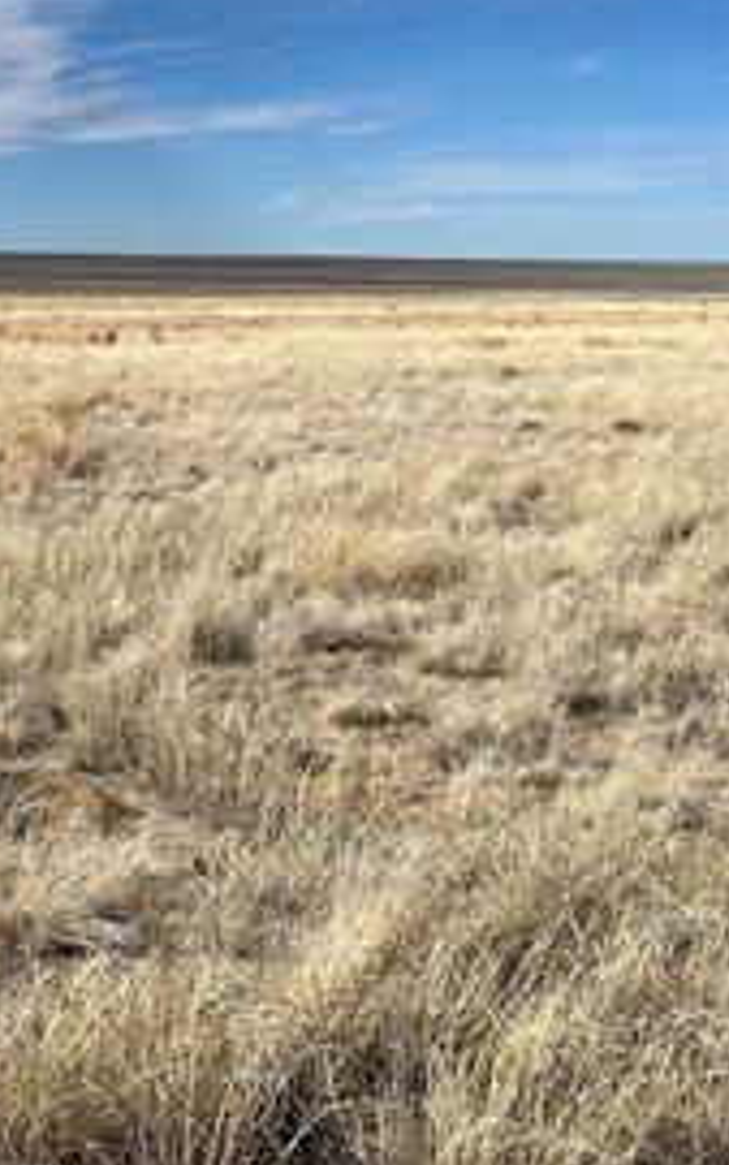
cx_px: -78
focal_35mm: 51
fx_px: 1619
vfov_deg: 39.3
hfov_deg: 23.7
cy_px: 442
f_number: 1.6
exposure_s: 1/8403
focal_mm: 5.1
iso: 50
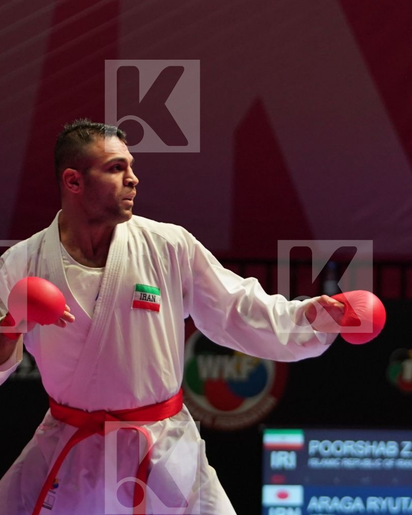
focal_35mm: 271
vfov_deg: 7.1
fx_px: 4131
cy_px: 287
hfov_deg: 5.7
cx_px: 152
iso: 2000
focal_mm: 108
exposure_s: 1/1000
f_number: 2.8
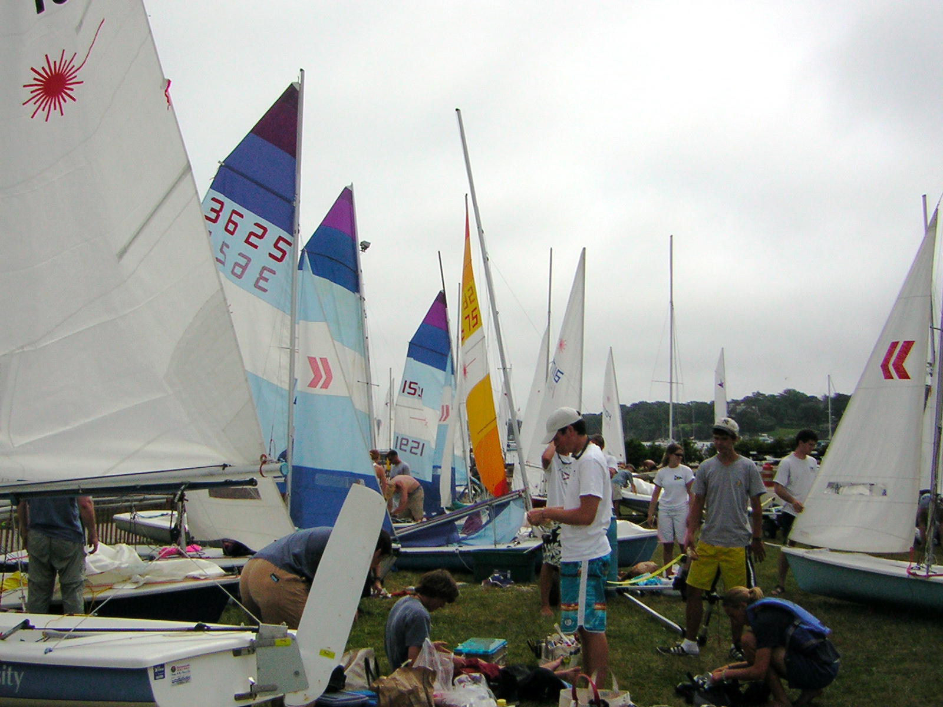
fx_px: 981
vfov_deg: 39.7
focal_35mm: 36
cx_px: 472
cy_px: 354
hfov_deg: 51.4
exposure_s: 1/1585
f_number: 5.2
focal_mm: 4.7
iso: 50
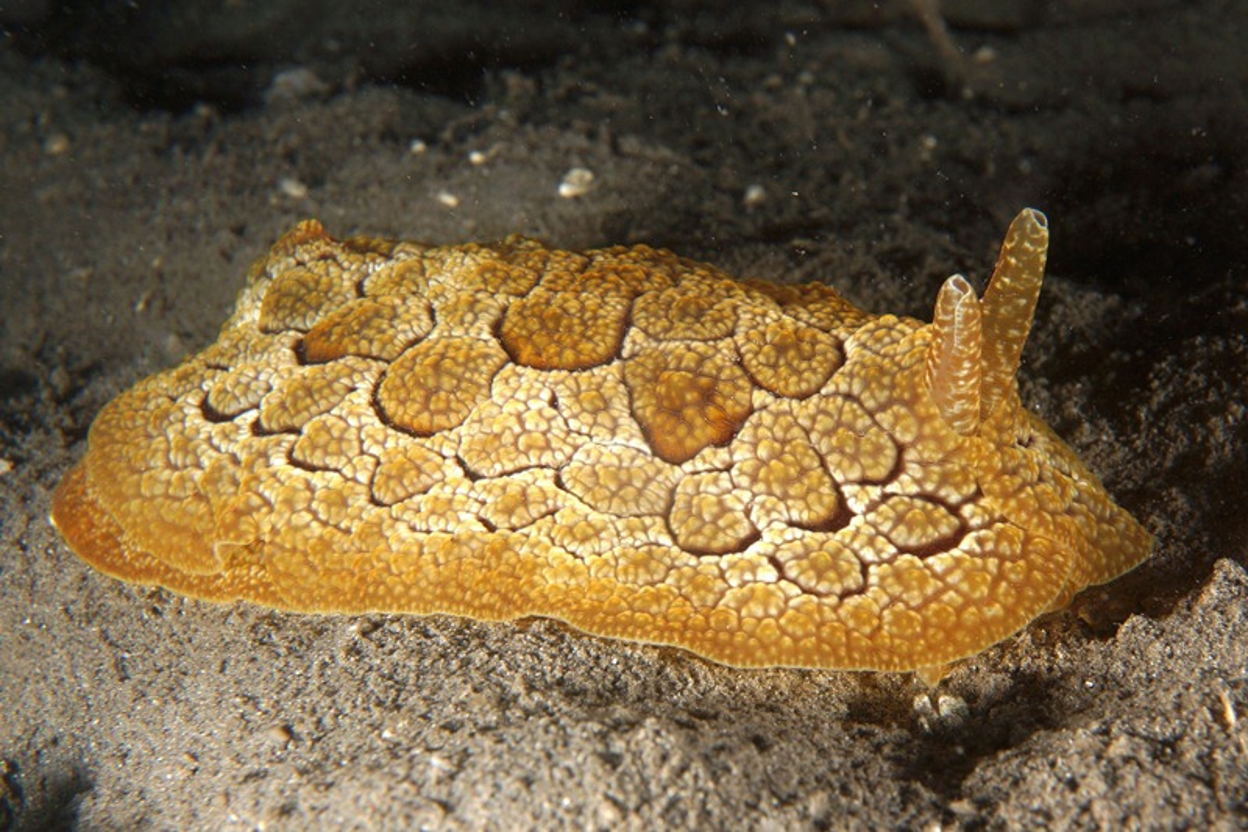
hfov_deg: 43.6
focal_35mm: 45
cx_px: 624
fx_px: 1560
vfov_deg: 29.9
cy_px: 416
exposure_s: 1/60
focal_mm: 30
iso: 100
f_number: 11
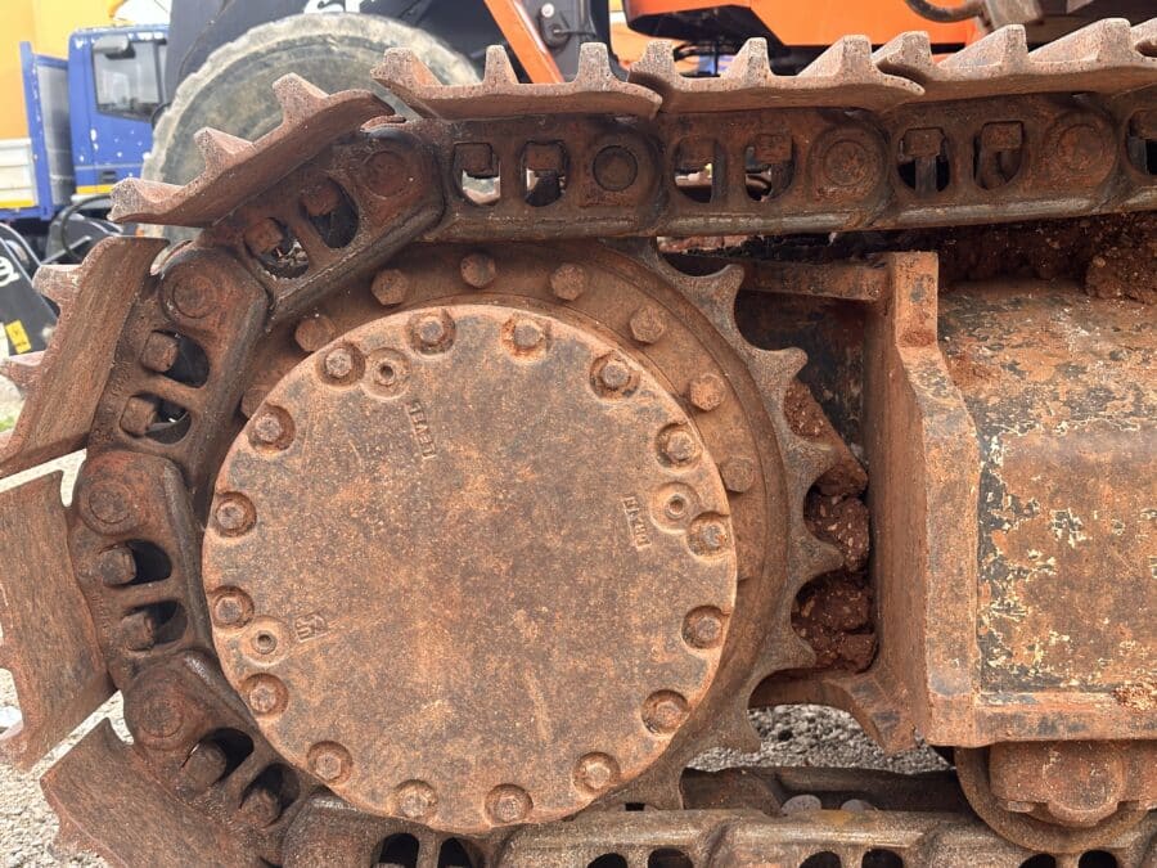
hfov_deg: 39.7
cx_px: 578
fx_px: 1604
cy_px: 434
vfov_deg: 30.3
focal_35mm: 48
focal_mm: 6.86
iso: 64
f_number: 1.78
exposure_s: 1/209
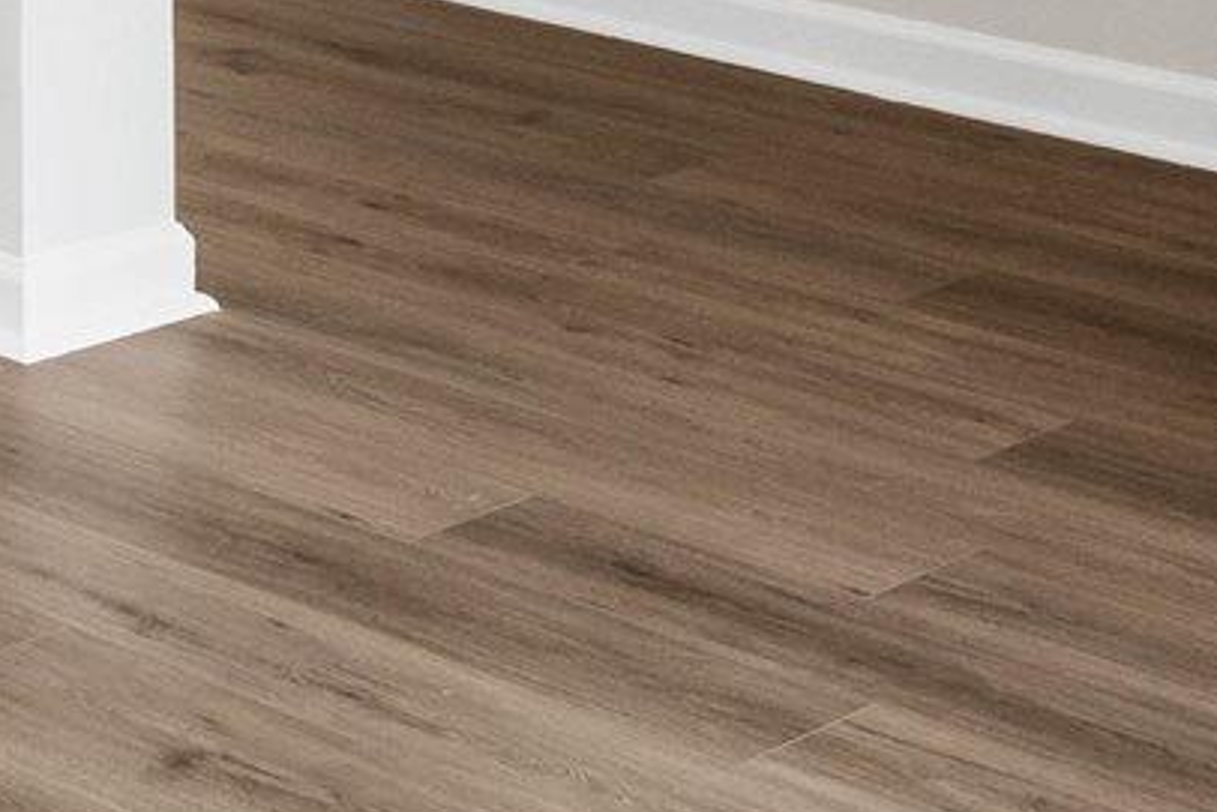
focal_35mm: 121
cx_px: -656
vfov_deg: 10.2
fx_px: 4092
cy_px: -966
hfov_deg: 15.5
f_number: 9
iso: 320
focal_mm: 16
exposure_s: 1/20
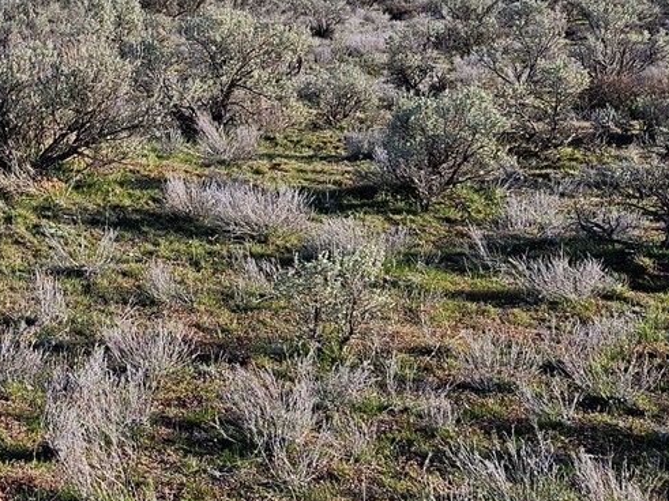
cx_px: -271
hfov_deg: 22.4
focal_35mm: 75
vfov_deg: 19.6
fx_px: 1449
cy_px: 313
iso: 25
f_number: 1.8
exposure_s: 1/1453
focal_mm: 5.4
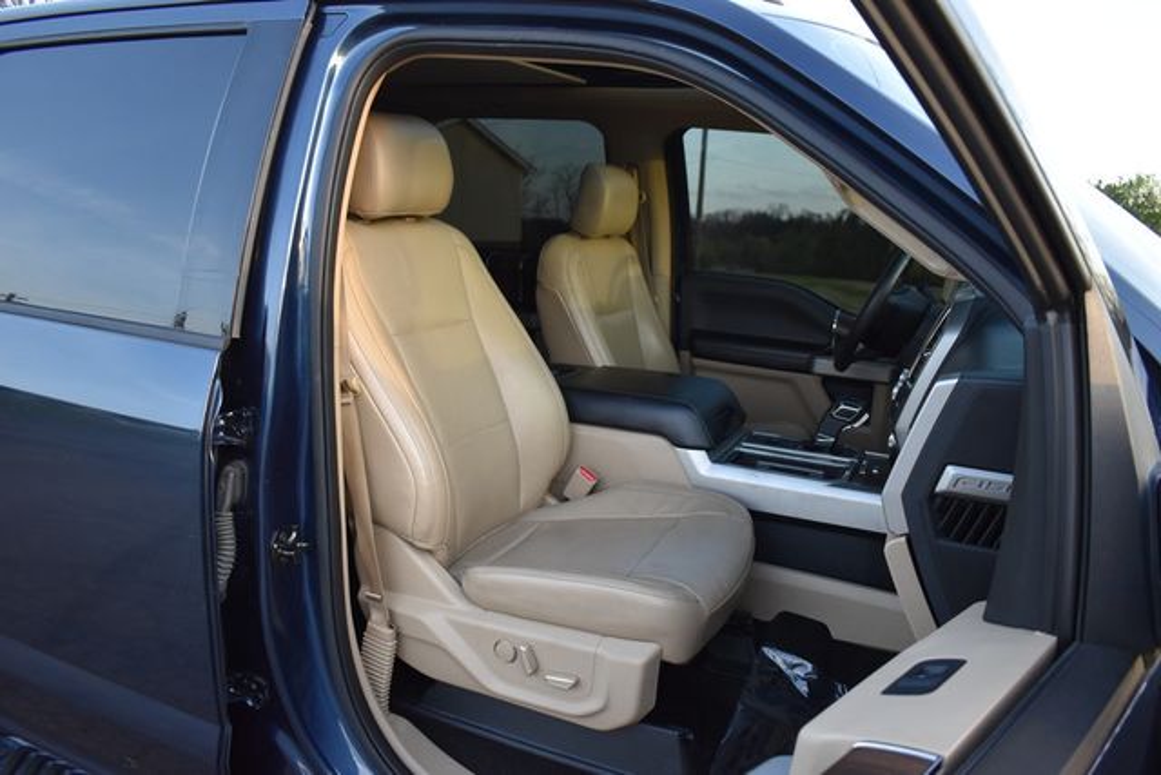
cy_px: 388
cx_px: 580
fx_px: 871
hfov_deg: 67.4
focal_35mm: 27
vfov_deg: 48.0
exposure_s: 1/200
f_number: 3.5
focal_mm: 18
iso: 800
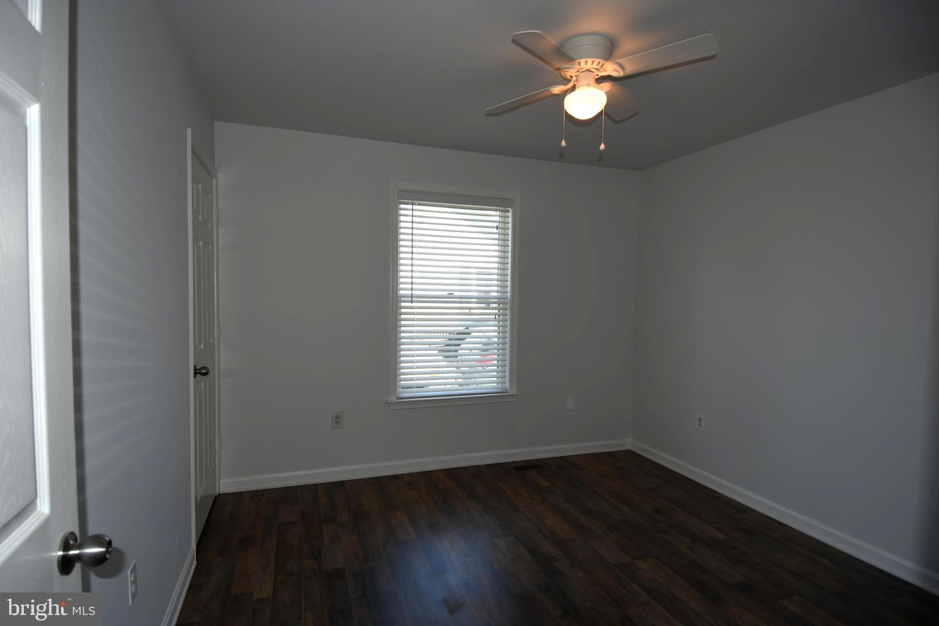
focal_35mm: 18
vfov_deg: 67.4
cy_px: 313
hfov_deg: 90.0
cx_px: 470
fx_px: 469
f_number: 4
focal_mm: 12
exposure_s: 1/60
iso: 100
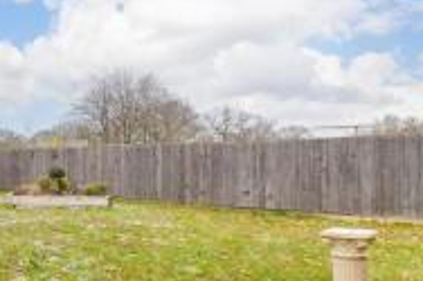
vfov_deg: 34.9
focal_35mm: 38
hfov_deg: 39.6
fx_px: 446
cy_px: 170
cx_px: -61
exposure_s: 1/80
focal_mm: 10
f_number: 8
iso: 160
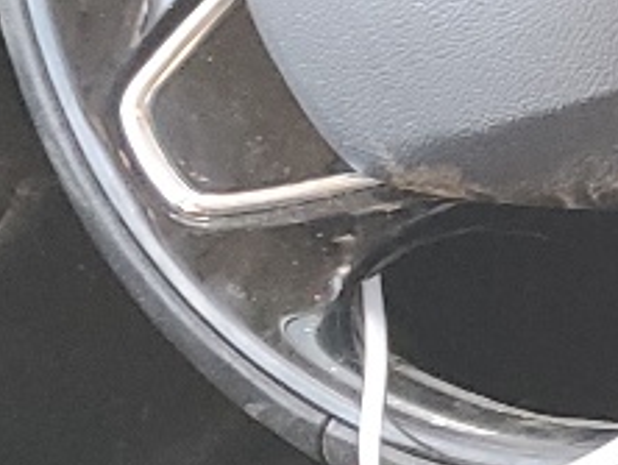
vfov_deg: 7.8
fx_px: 3342
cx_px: 1553
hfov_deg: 9.3
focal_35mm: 187
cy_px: 730
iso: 82
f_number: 1.5
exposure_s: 1/60.2
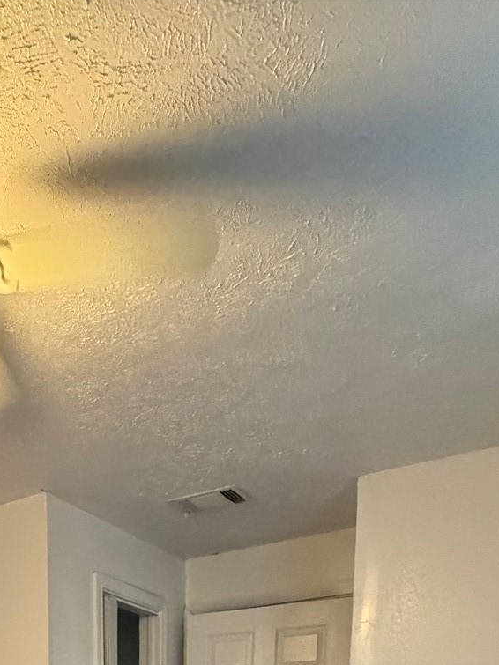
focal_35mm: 38
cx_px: 38
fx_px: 731
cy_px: 898
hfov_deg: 35.2
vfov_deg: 33.2
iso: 500
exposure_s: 1/60
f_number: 2.2
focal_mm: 2.22
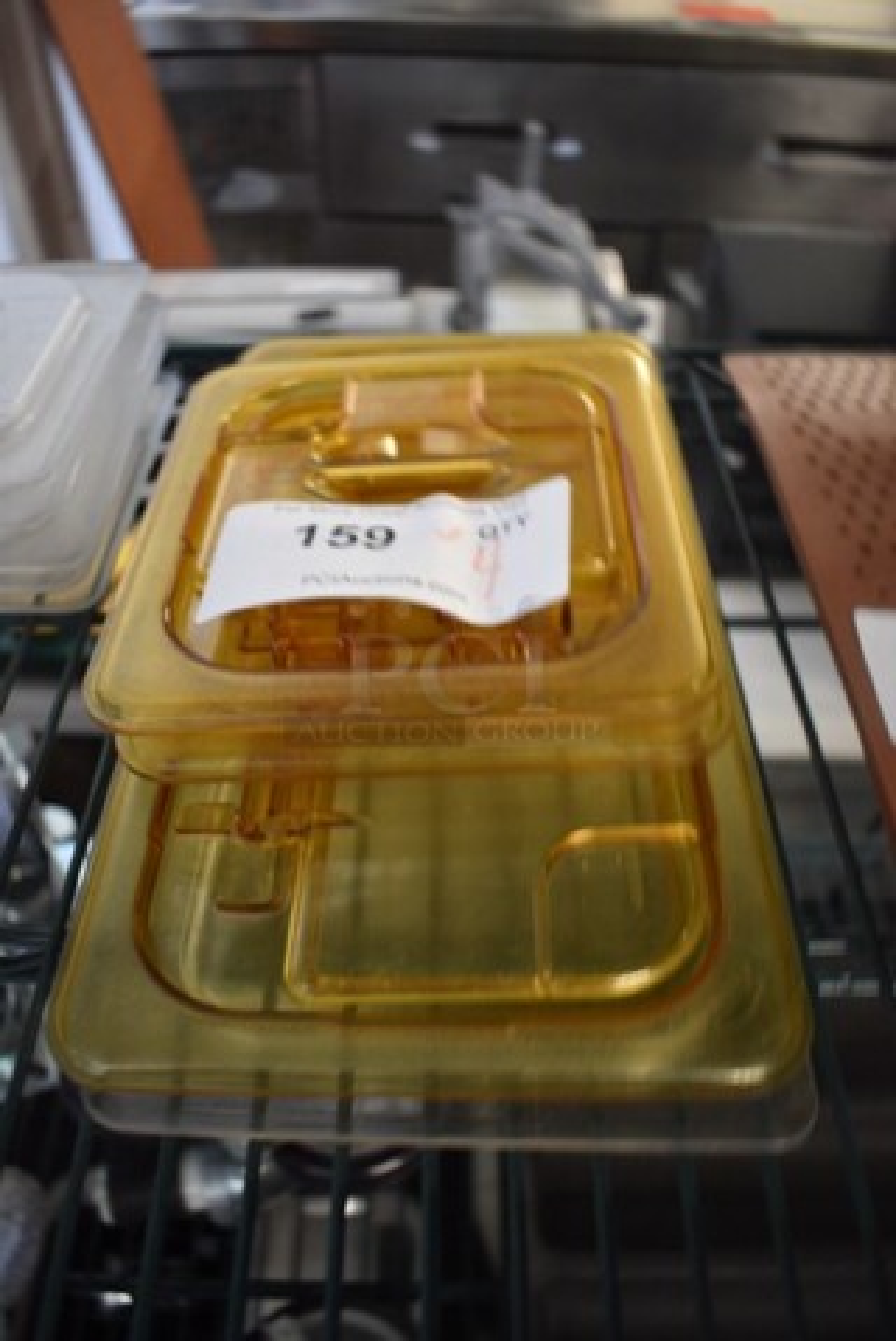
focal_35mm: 27
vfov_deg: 67.4
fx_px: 1006
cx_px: 448
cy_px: 670
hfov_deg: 48.0
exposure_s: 1/60
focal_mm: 18
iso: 1000
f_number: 4
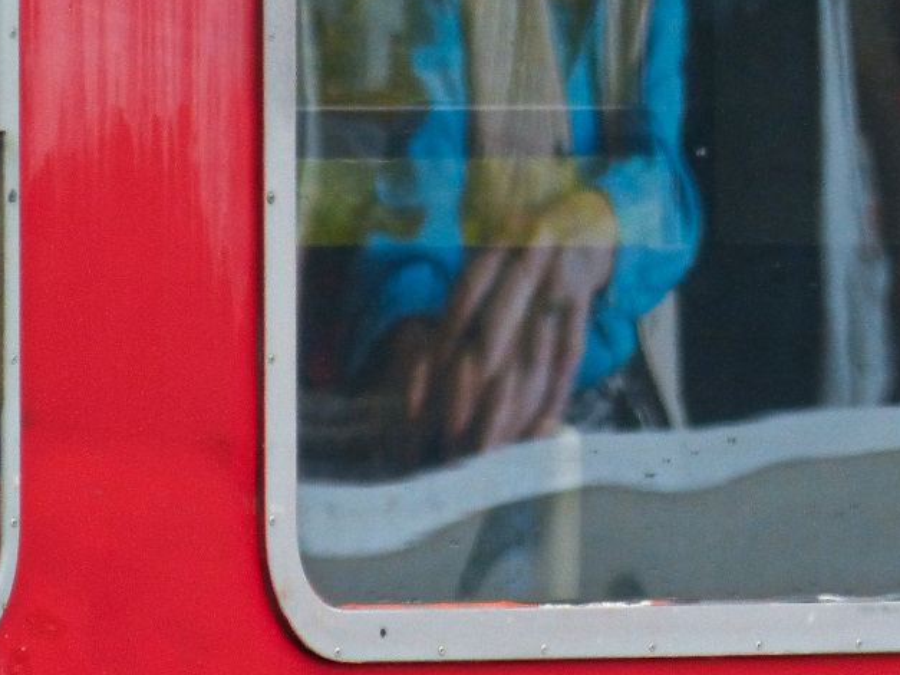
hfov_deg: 1.9
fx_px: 26774
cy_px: 149
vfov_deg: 1.4
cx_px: 666
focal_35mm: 1030
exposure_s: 1/500
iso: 250
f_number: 4.8
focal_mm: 96.8
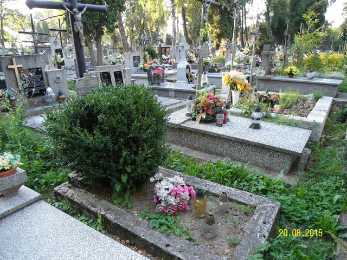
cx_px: 174
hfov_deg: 71.6
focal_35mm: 24
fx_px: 241
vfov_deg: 56.8
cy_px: 130
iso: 100
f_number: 2.5
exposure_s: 1/45
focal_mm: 5.2
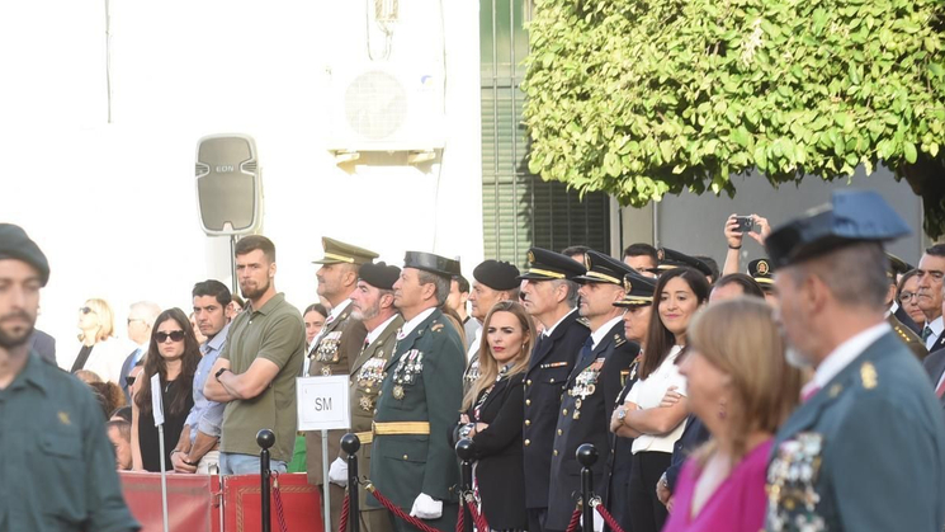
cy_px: 653
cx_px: 161
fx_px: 6540
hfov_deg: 8.2
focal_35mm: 261
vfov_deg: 4.6
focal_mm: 116
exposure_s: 1/160
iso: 125
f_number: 4
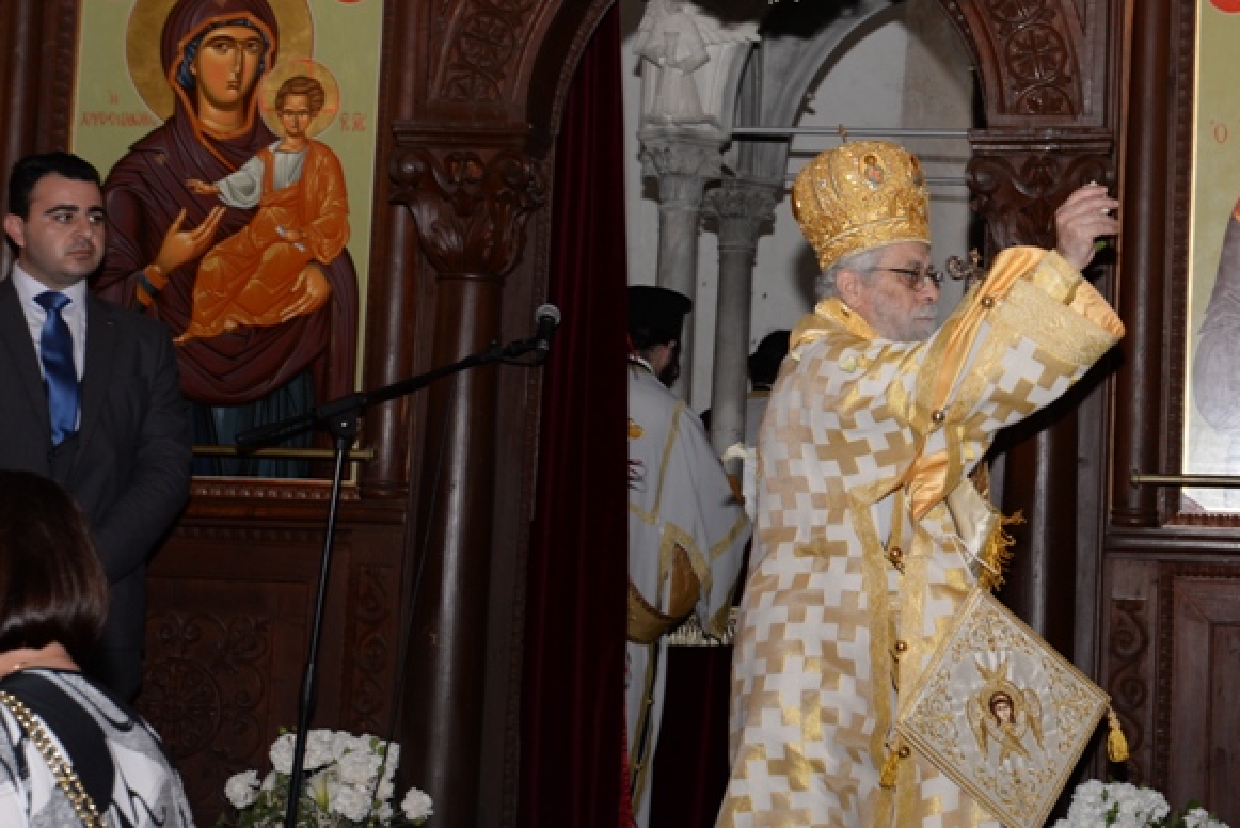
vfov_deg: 17.9
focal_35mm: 76
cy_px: 328
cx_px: 982
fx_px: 2619
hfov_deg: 26.2
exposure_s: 1/100
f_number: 6.3
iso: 500
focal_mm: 46
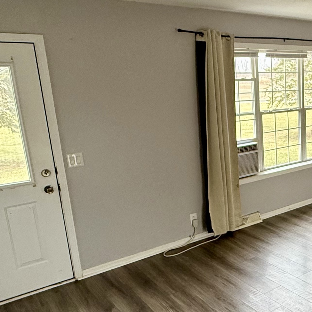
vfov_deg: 42.8
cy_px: 174
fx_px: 398
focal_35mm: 39
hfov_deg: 38.6
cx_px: 303
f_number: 2.2
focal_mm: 2.22
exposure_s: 1/99
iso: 250
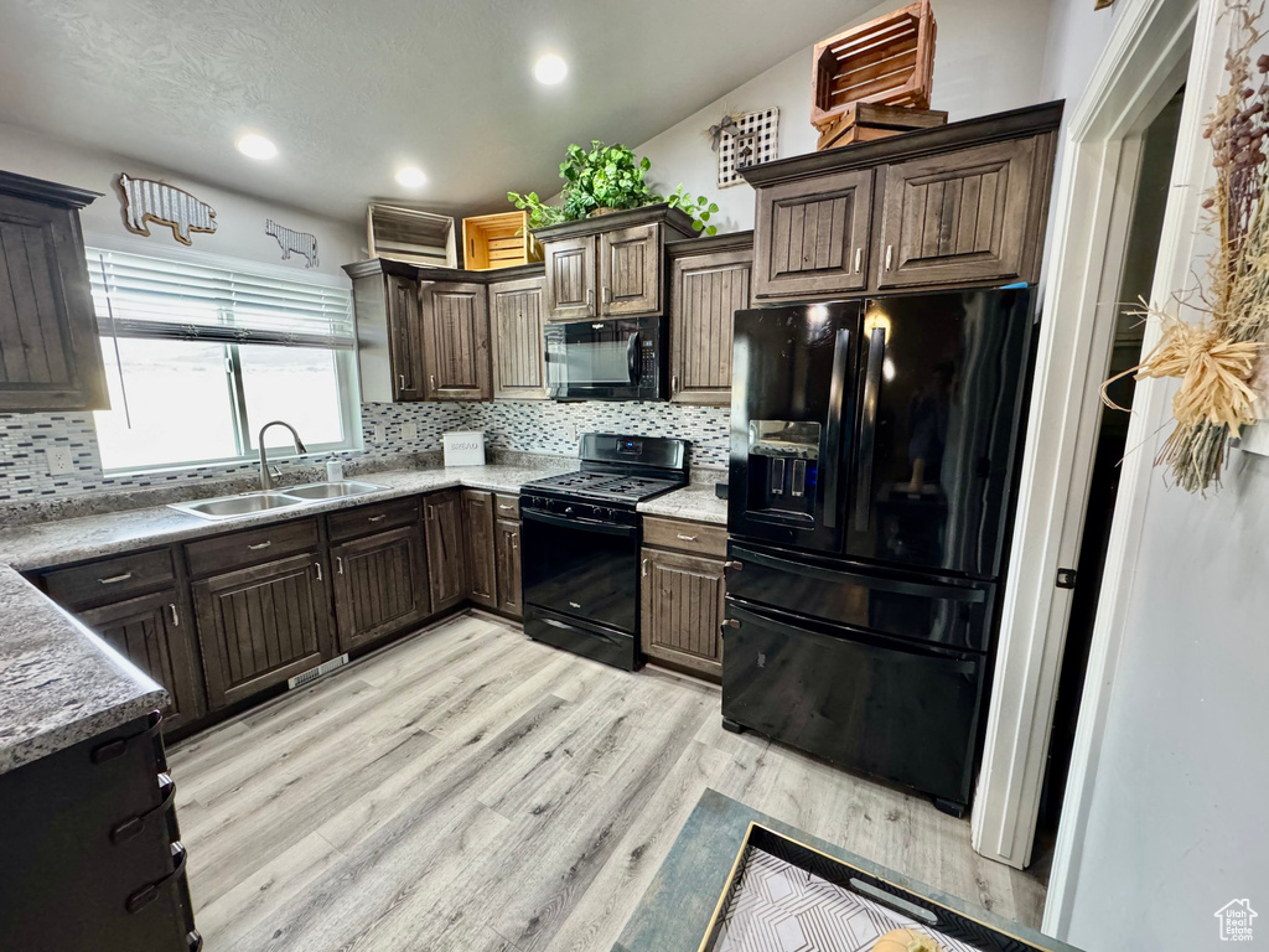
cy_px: 476
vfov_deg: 85.7
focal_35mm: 14
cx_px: 634
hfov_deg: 102.1
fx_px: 513
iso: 800
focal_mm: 2.22
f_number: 2.2
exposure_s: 1/60
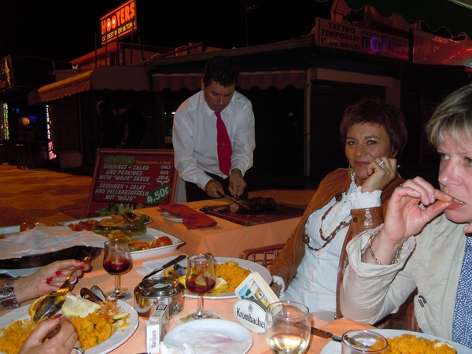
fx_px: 409
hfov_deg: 60.0
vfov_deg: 46.8
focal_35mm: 30
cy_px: 177
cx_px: 236
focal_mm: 5.4
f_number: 3.5
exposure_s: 1/30
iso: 200
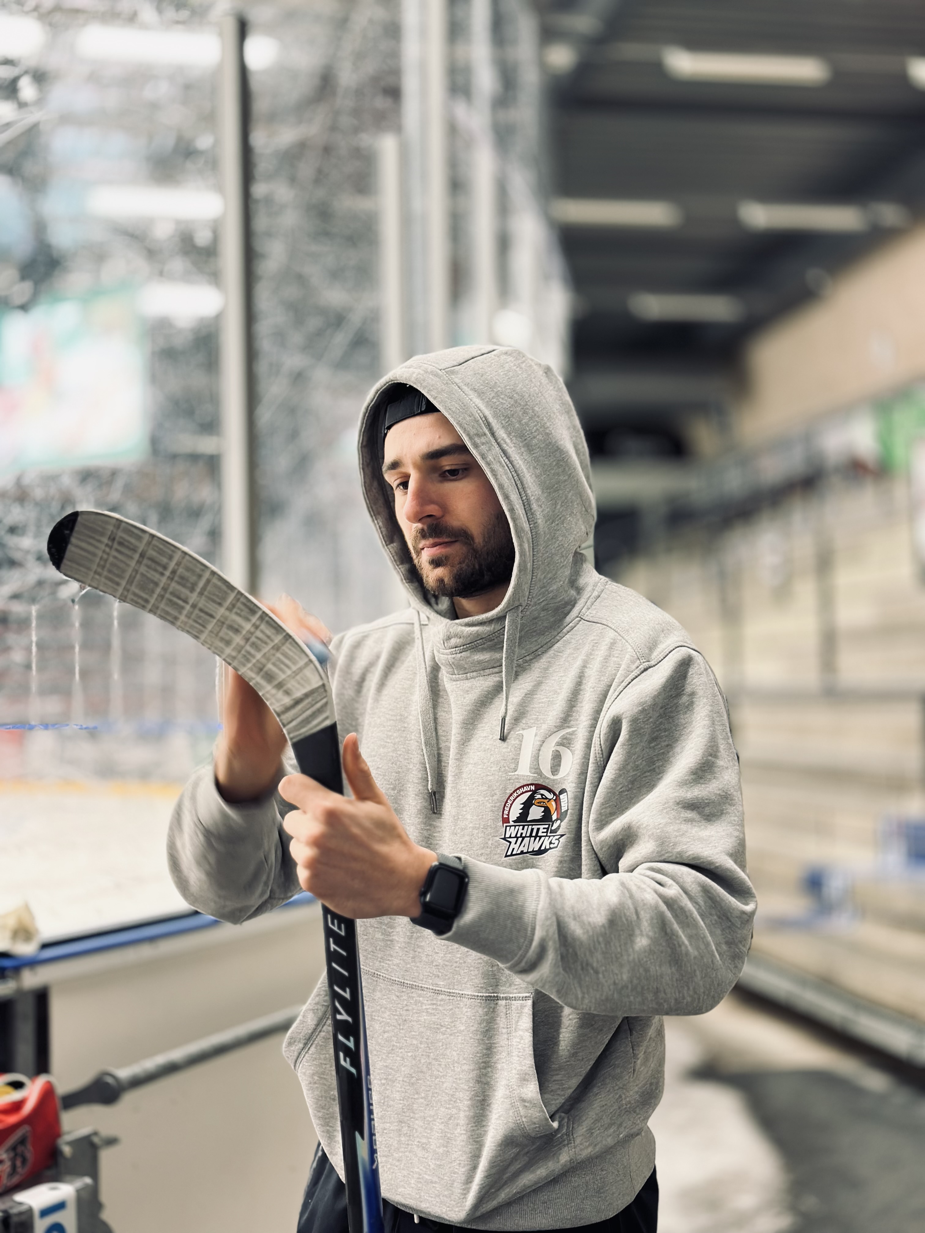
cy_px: 616
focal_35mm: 48
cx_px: 462
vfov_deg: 39.7
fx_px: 1710
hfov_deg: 30.3
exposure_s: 1/60
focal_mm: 6.86
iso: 125
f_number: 1.78
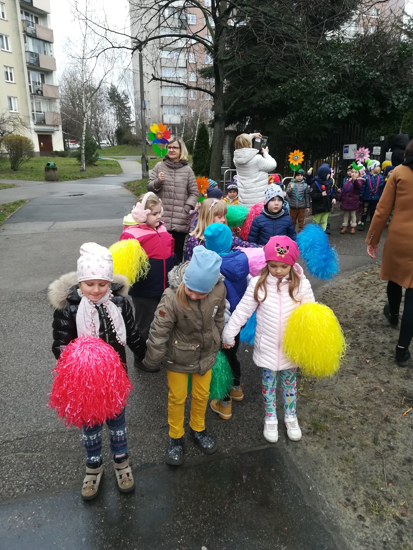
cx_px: 206
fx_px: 414
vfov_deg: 67.3
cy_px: 275
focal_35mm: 26
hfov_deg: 53.1
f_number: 2.2
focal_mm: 3.83
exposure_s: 1/100
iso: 50
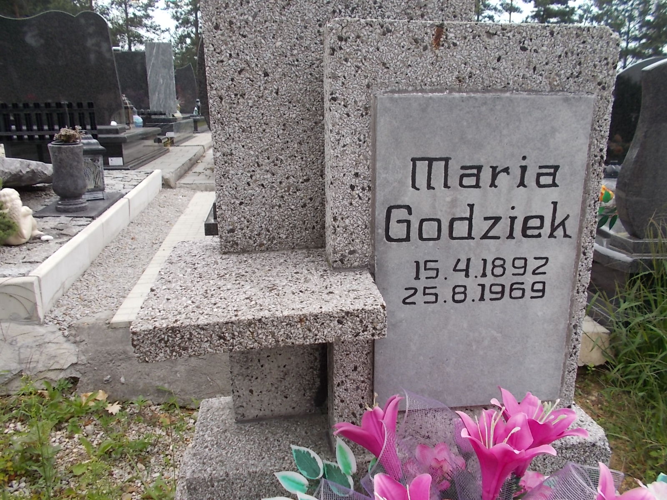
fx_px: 501
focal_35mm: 26
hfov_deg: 67.3
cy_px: 250
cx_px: 334
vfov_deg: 53.1
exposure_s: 1/320
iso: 80
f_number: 3.2
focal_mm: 4.6
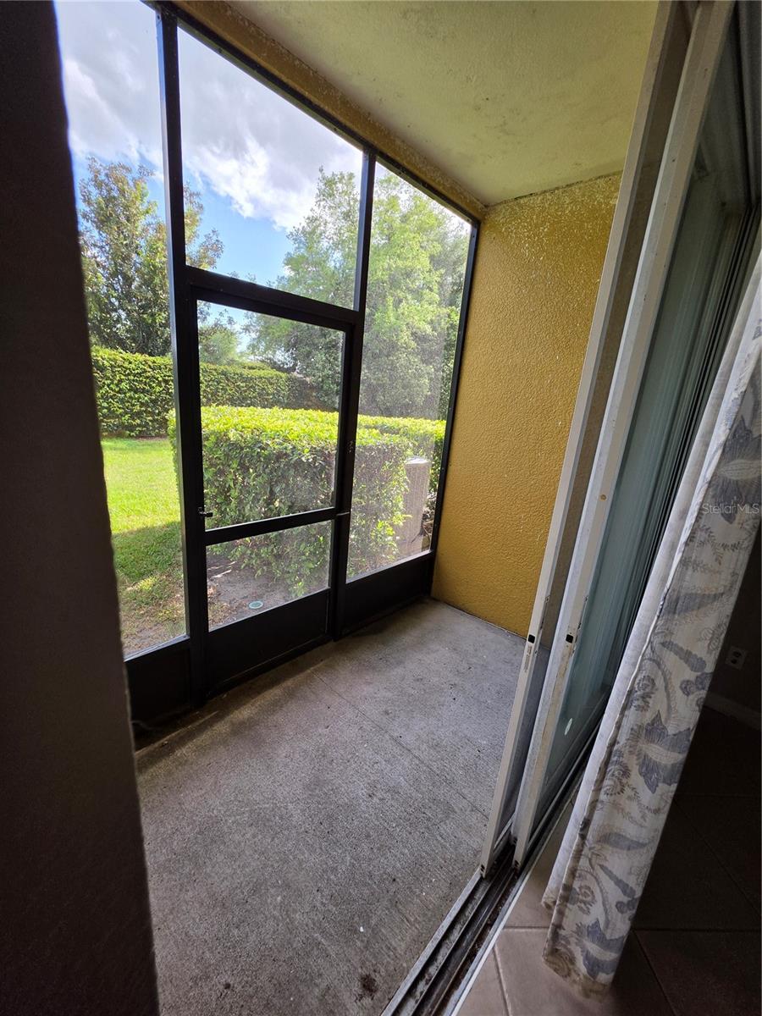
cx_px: 381
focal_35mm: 13
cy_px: 508
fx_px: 382
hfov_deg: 89.9
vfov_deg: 106.2
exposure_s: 1/315
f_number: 1.9
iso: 32
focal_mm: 2.2
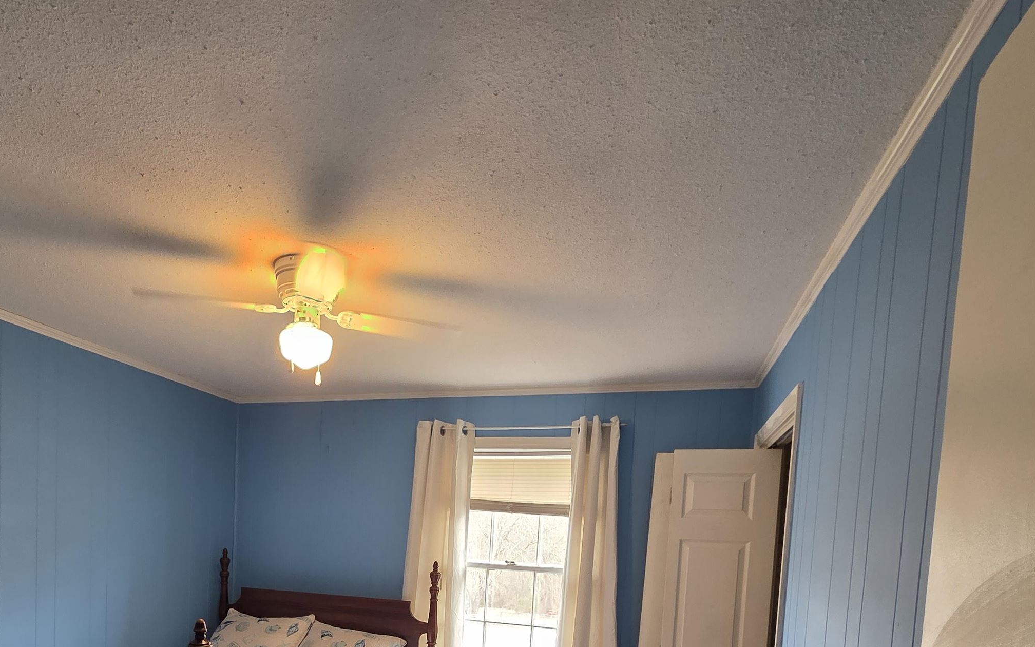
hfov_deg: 81.3
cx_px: 416
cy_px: 583
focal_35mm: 21
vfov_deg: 50.7
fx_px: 592
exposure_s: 1/60
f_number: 2.2
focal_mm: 2.2
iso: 250
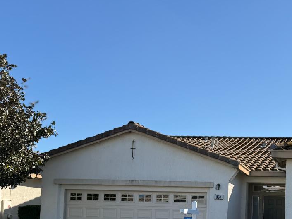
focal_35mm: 51
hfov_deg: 34.8
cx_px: 277
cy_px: 211
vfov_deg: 27.2
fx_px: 430
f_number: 1.78
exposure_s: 1/4405
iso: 80
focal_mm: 6.76
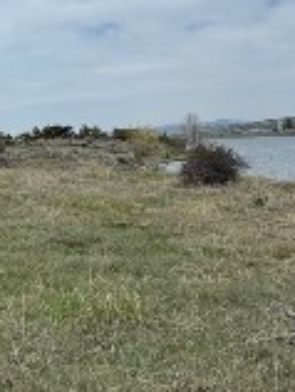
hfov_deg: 19.7
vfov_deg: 28.4
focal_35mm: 68
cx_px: -107
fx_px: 771
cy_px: 136
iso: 50
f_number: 2.2
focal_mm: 2.22
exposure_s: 1/3106
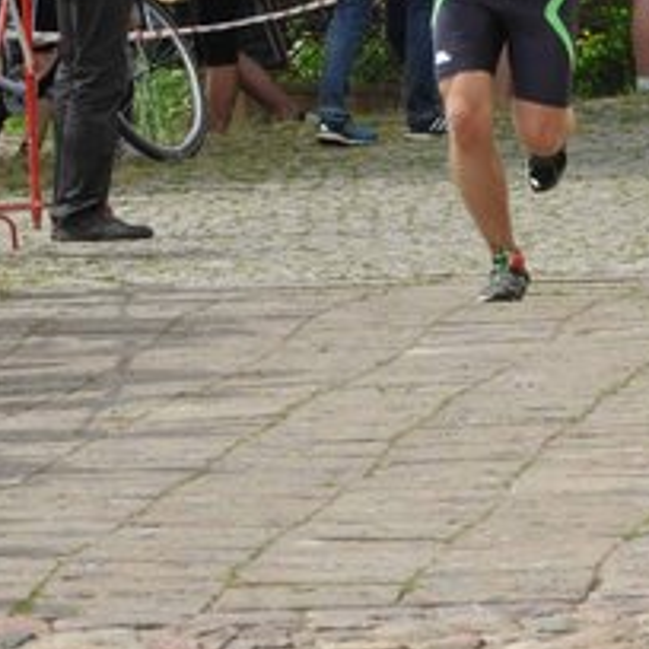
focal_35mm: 729
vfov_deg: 2.4
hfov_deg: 2.4
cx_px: 709
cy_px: 6
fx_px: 15463
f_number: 13
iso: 200
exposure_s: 1/200
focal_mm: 180
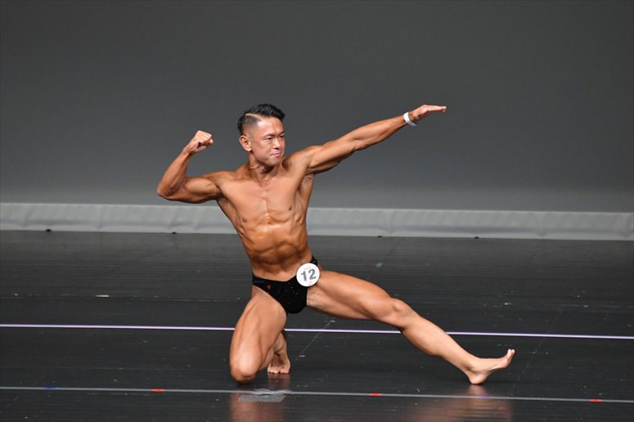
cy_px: 211
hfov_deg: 4.6
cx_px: 317
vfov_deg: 3.1
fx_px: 7921
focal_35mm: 450
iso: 4000
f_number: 5.6
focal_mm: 300
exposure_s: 1/400
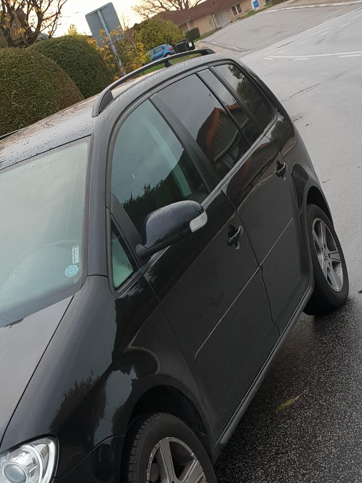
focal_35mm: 61
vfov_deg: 30.4
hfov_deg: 23.8
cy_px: 426
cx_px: 87
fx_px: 851
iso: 100
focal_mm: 4.3
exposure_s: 1/50
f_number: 2.4
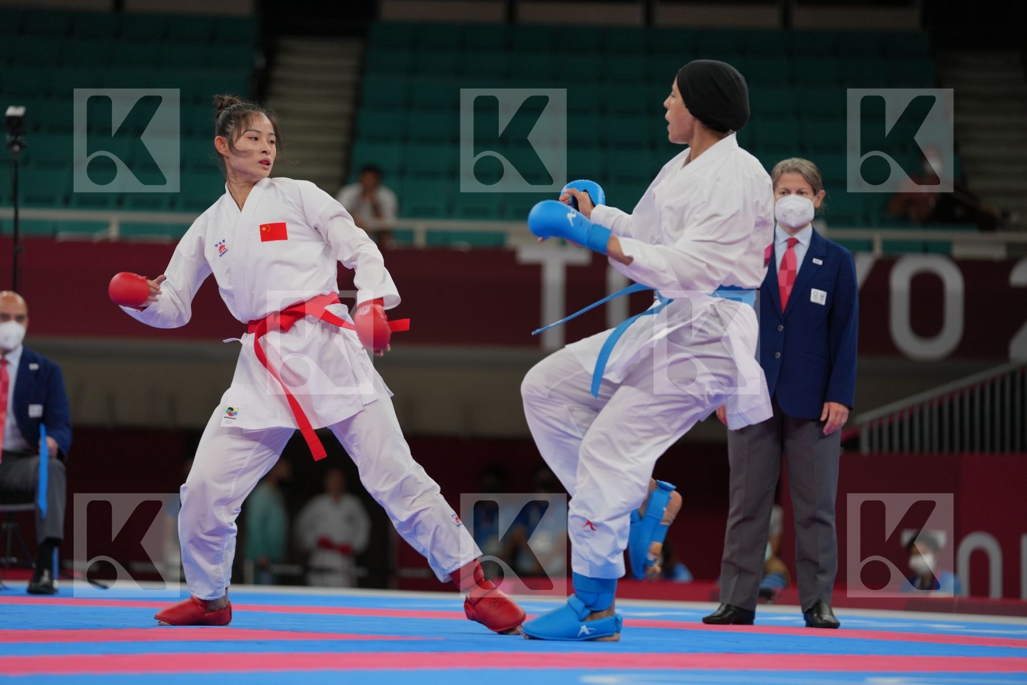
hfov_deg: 12.9
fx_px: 4536
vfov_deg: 8.6
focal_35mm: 159
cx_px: 514
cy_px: 342
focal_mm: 159
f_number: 2.8
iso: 500
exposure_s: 1/1000
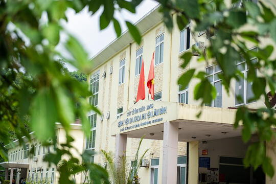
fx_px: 537
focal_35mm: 70
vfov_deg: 19.5
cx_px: 138
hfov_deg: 28.8
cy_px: 92
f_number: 2.8
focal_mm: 70
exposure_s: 1/500
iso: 100
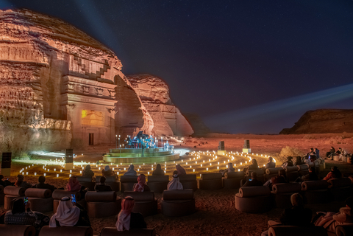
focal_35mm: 24
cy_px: 118
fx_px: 235
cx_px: 176
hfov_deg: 73.7
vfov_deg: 53.1
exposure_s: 1/20
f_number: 4
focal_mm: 24
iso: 1600
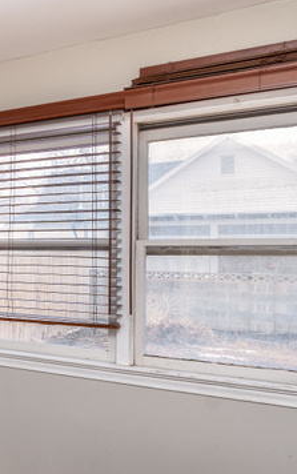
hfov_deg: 24.3
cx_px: -150
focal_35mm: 41
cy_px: 271
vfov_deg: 48.0
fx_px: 530
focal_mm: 14
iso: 320
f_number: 8
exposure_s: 1/100
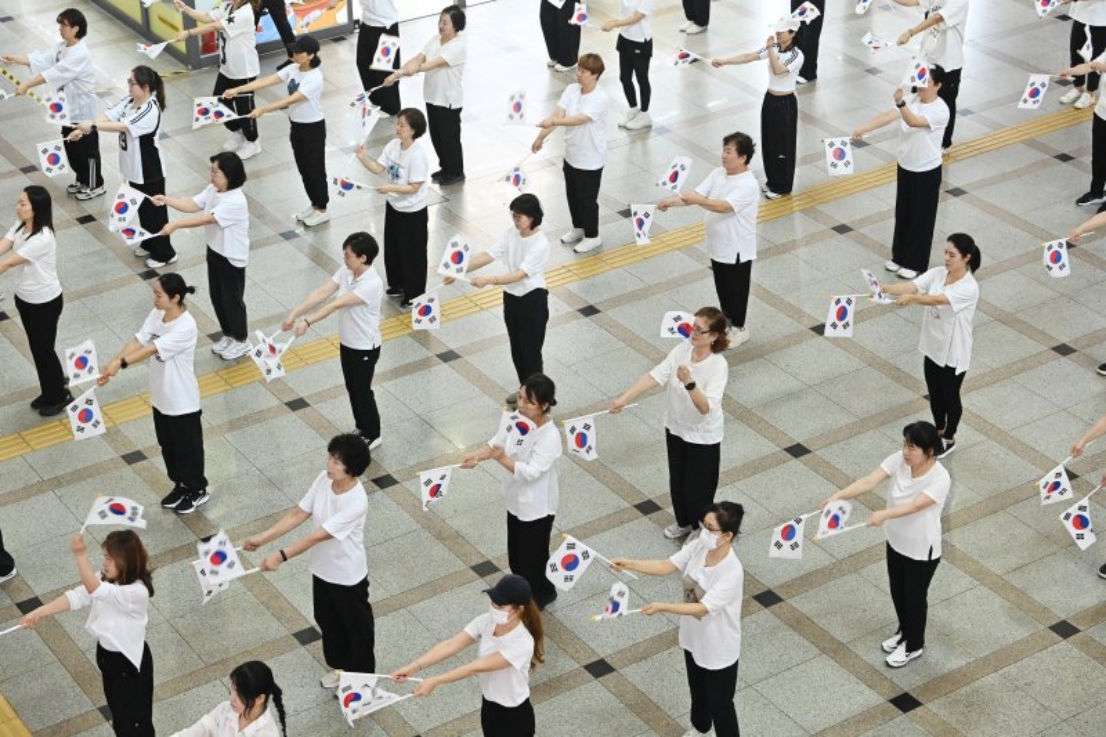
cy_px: 368
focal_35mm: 70
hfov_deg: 28.8
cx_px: 553
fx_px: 2150
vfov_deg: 19.4
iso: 6400
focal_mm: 70
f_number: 4.5
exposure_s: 1/320
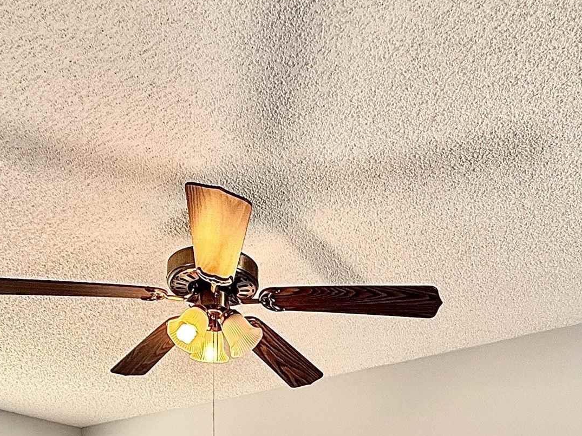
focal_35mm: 40
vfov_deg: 27.8
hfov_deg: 46.8
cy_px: 607
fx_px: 672
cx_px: 280
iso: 100
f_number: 2.2
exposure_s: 1/120
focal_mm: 2.22
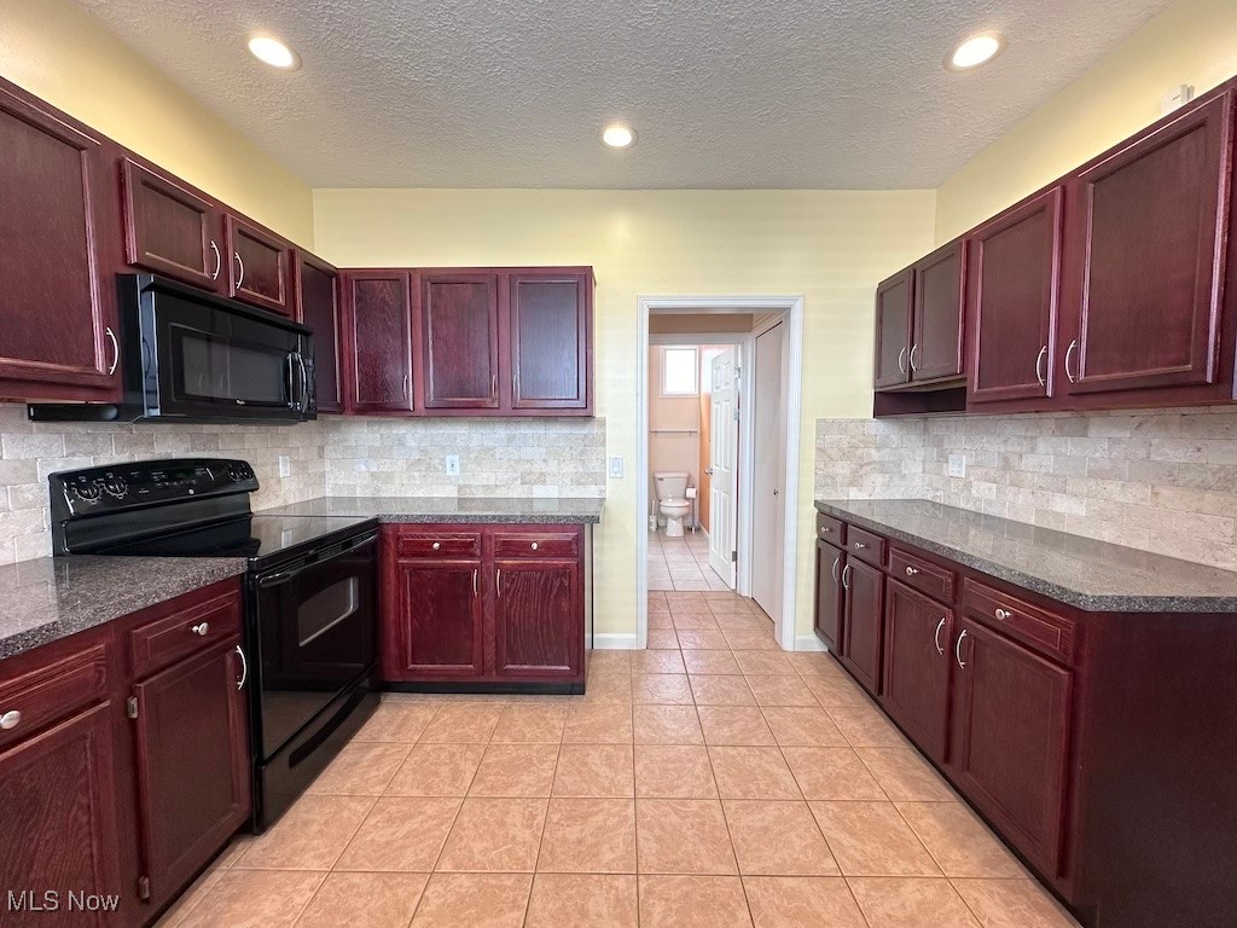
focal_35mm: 14
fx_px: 500
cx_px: 618
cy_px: 464
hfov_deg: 102.1
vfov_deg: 85.7
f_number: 2.2
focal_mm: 2.22
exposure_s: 1/60
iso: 160
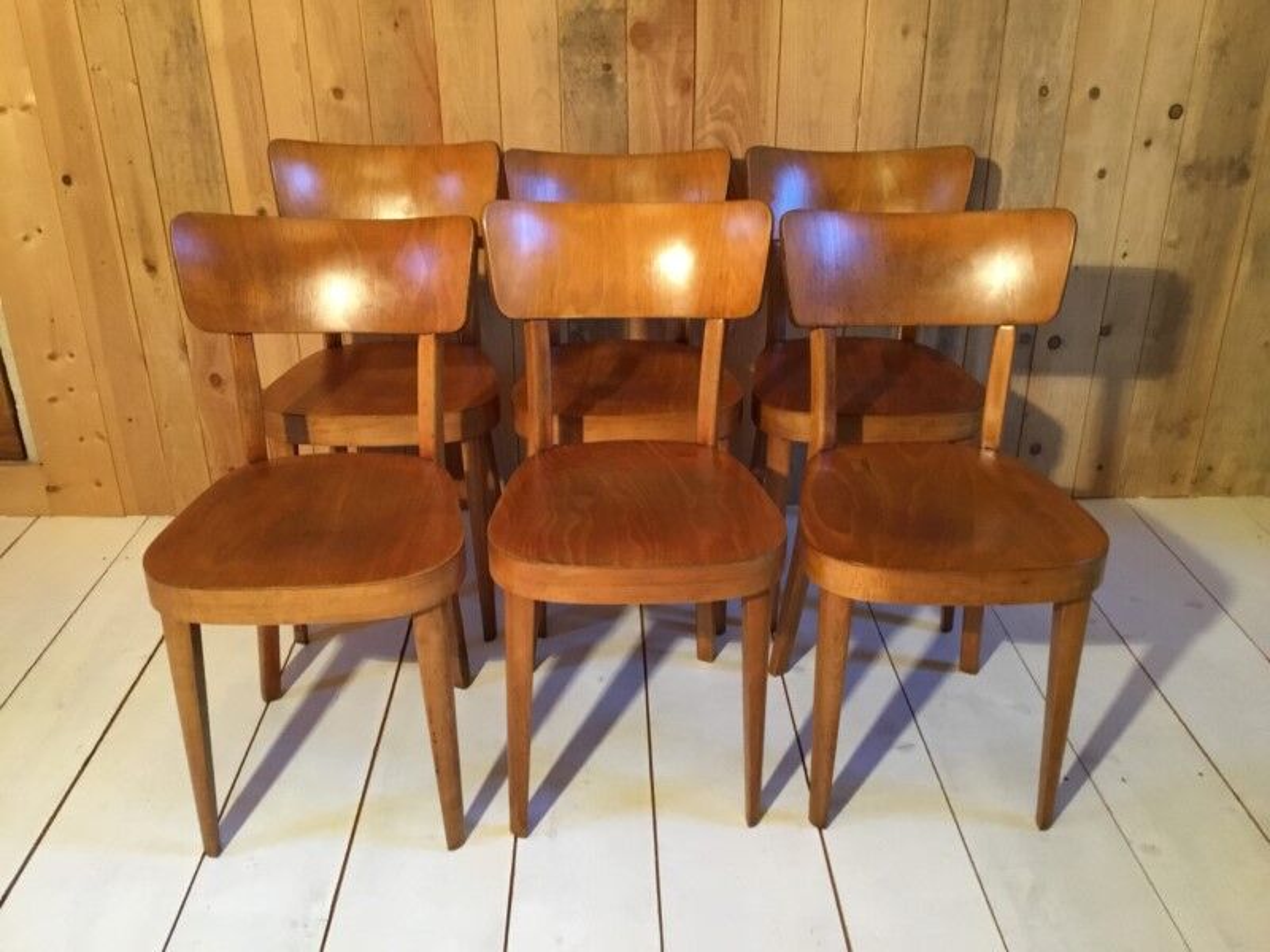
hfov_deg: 58.4
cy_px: 476
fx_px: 1137
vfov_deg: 45.4
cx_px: 635
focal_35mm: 31
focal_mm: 3.3
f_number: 2.4
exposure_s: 1/33
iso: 200
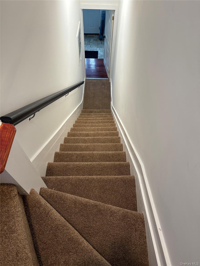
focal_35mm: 26
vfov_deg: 67.3
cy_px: 133
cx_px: 100
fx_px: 200
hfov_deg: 53.1
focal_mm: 5.96
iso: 125
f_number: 1.6
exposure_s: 1/60
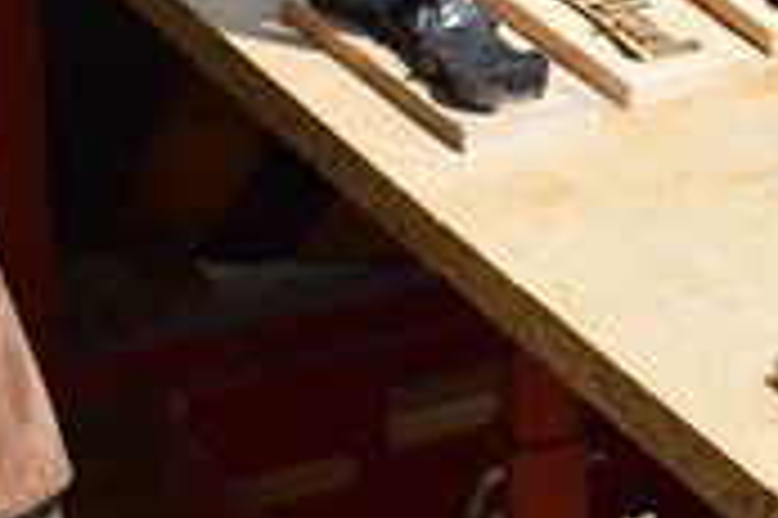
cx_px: 585
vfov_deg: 6.9
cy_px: -741
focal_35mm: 187
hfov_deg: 11.0
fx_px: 4037
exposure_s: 1/400
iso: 200
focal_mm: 21
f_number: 10
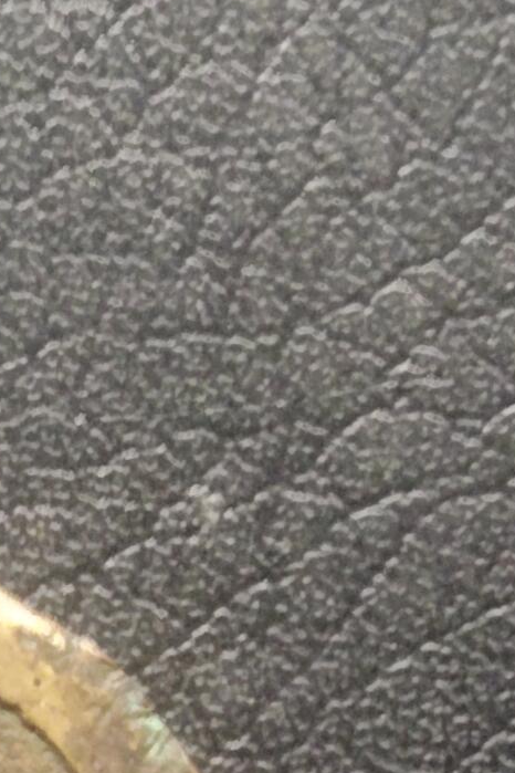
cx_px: -187
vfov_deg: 14.8
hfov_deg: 10.0
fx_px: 2875
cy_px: 925
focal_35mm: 134
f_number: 2.2
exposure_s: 1/20
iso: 1250
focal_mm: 3.42
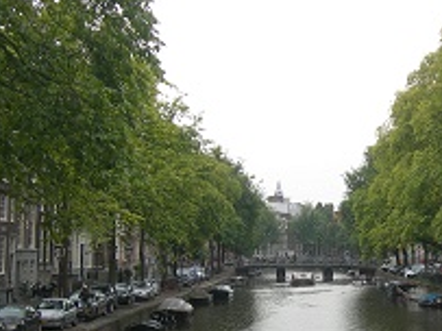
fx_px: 919
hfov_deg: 26.7
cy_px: 272
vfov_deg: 20.2
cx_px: 324
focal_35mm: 72
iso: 50
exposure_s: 1/266
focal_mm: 7.8
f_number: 2.8
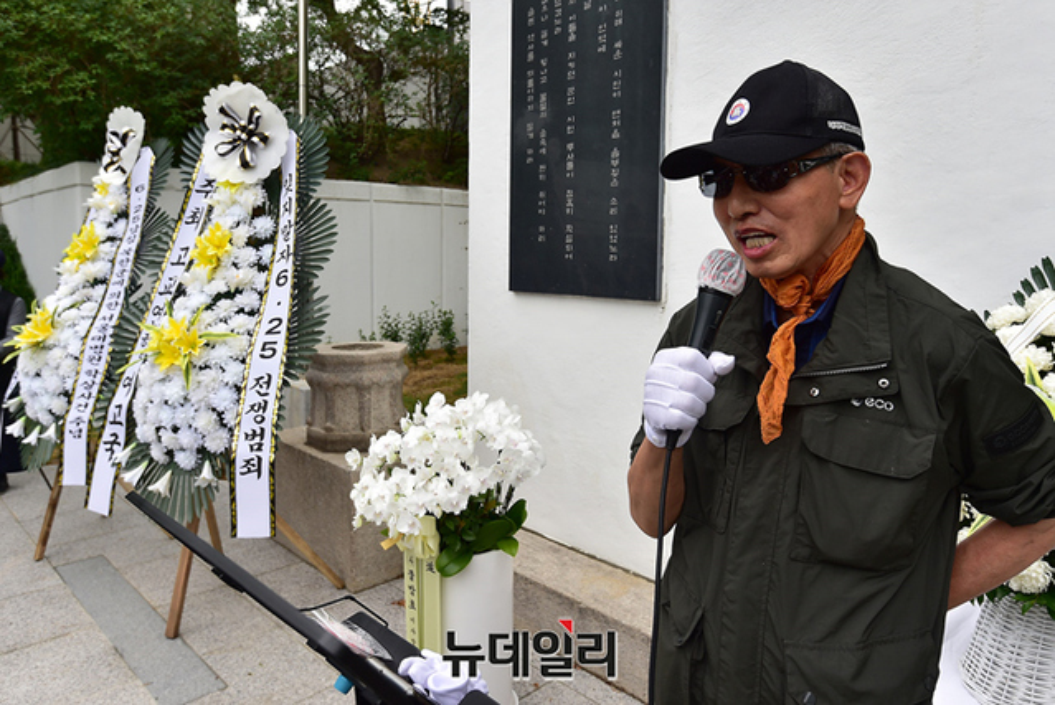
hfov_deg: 78.5
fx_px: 645
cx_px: 528
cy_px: 352
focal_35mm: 22
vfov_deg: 57.3
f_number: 5.6
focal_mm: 22
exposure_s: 1/400
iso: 200
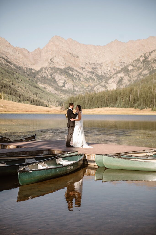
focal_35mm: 60
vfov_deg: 33.4
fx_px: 390
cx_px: 78
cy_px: 118
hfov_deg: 22.6
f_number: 2.8
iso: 200
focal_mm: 60
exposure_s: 1/1000
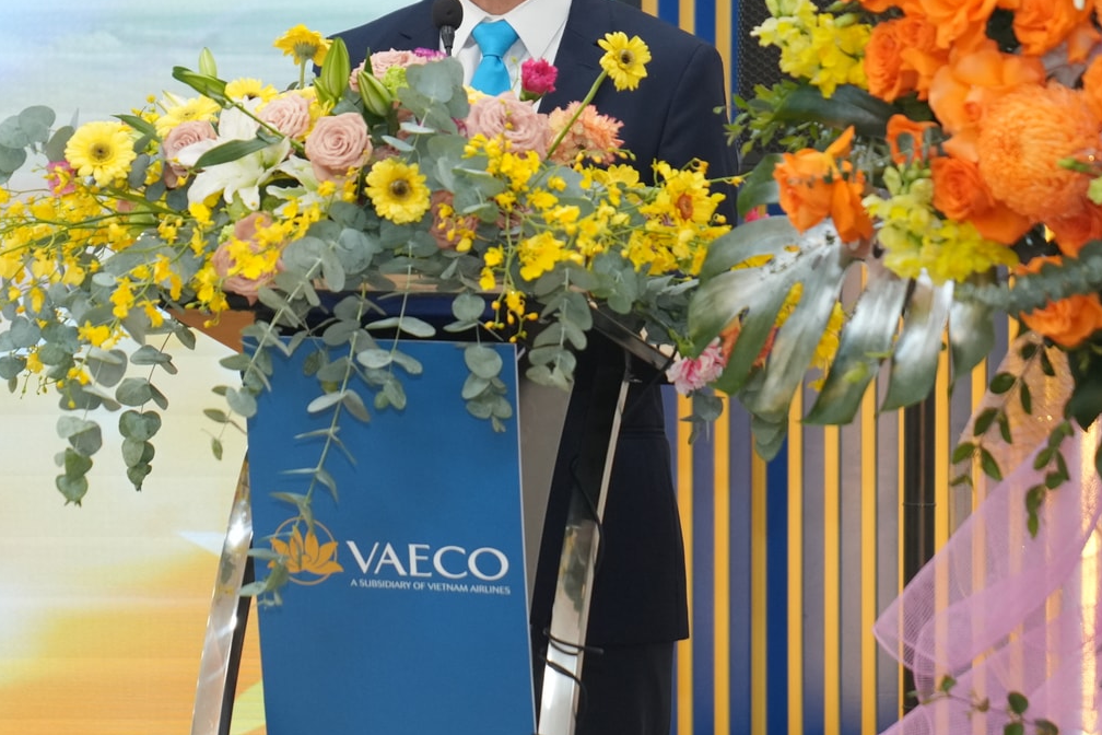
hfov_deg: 10.3
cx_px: 293
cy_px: 82
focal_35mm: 200
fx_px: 6122
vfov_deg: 6.9
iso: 800
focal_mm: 70
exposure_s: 1/250
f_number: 3.2
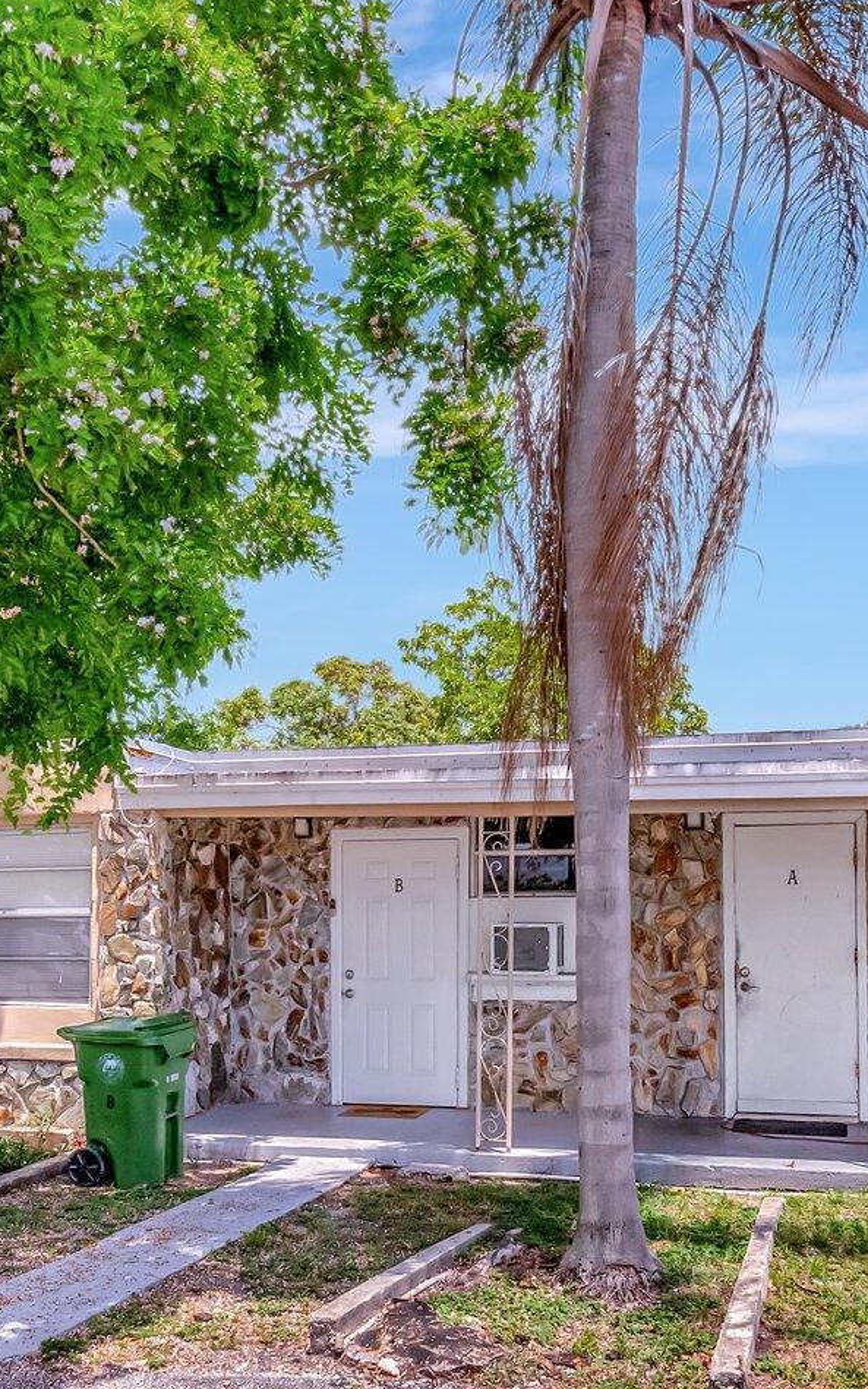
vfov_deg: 56.8
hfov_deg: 38.3
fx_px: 1249
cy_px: 936
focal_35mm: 33
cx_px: 438
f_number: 8
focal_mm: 10
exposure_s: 1/5000
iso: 1100
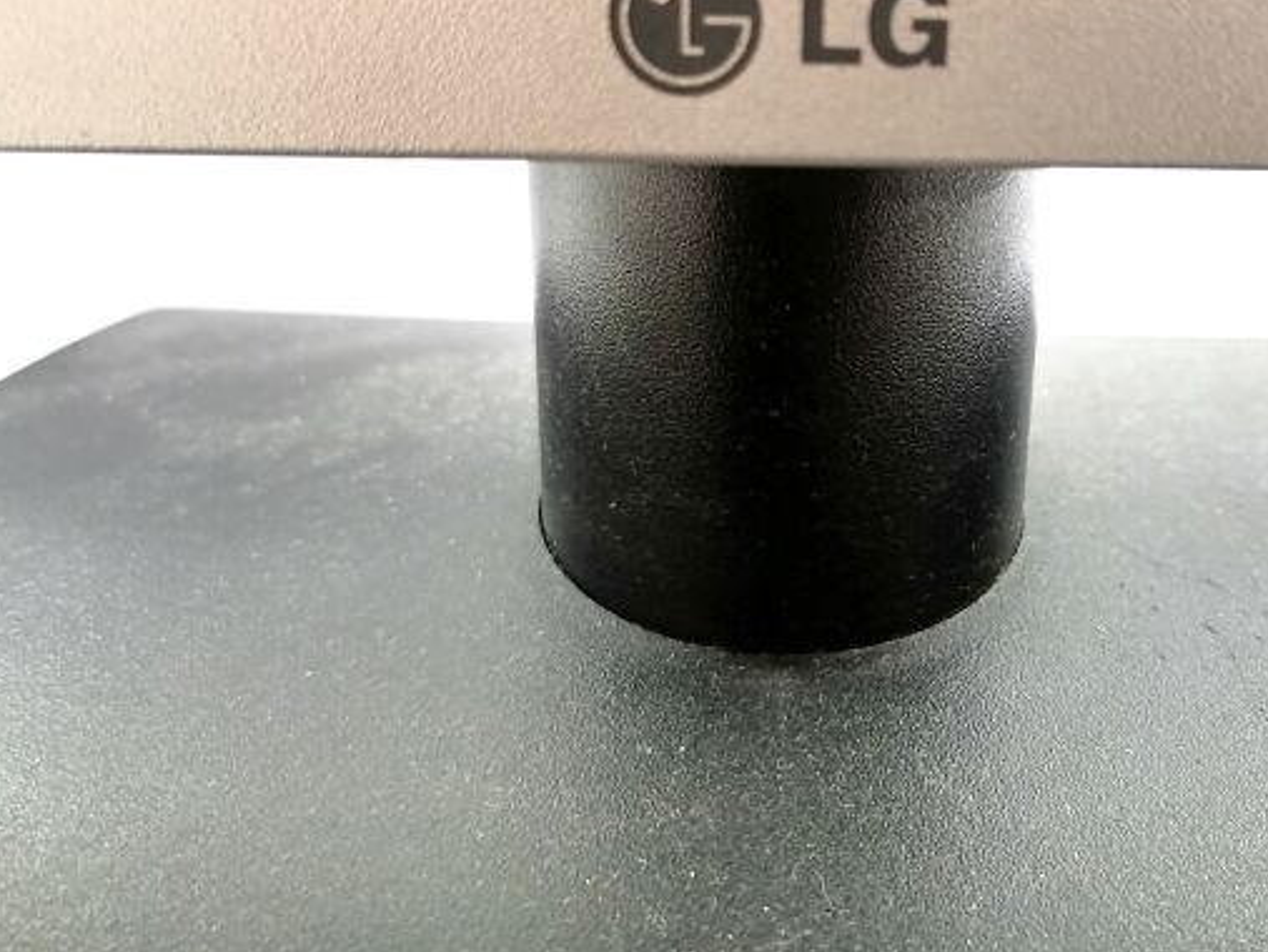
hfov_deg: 45.4
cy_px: 337
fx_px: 1503
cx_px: 789
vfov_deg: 34.9
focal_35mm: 41
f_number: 1.8
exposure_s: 1/50
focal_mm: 5.3
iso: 50
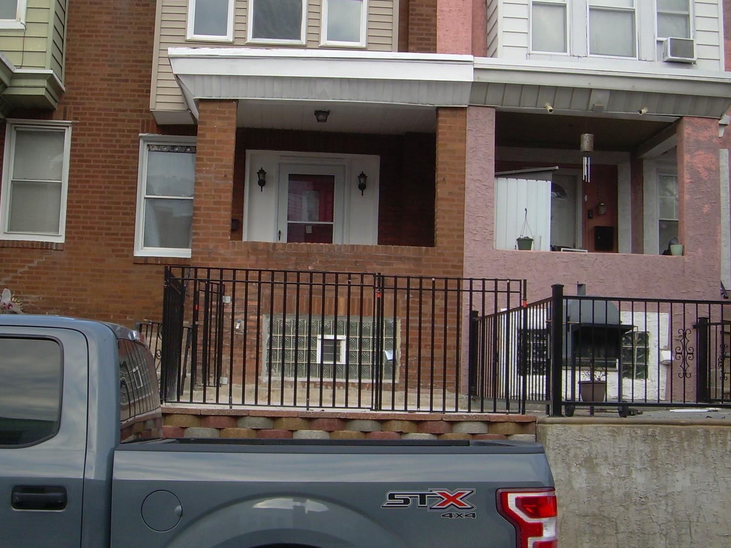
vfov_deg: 29.1
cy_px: 254
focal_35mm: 50
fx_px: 1056
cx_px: 313
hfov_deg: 38.1
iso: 50
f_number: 2.8
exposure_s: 1/162
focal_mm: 6.3
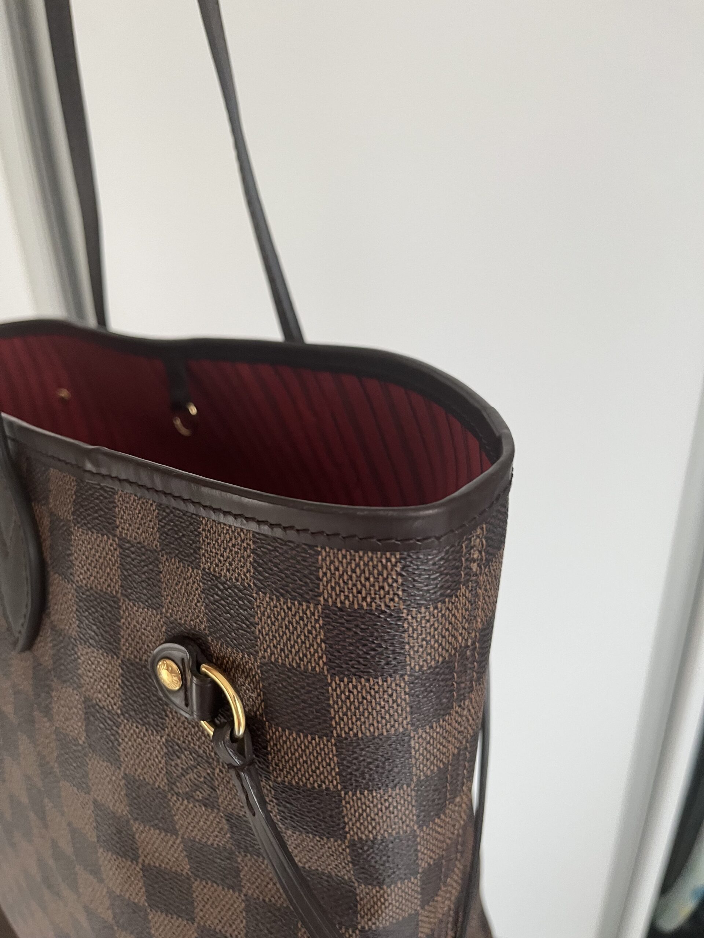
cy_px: 469
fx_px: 705
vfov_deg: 67.3
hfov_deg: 53.1
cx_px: 352
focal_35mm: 26
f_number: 1.6
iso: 160
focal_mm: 5.1
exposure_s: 1/60
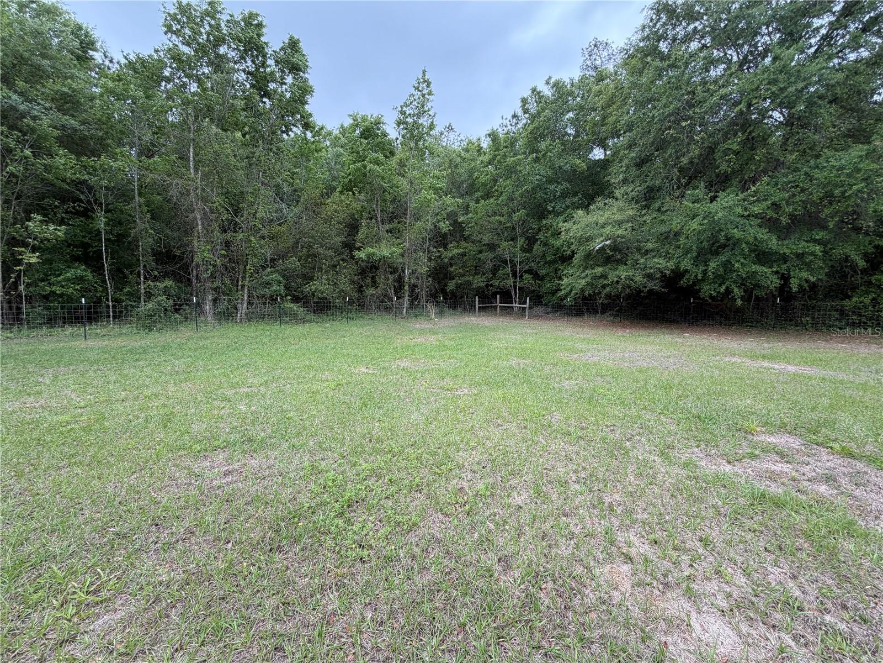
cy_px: 332
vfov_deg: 85.7
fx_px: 357
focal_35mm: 14
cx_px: 442
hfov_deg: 102.1
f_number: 2.2
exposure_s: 1/151
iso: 40
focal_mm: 2.22
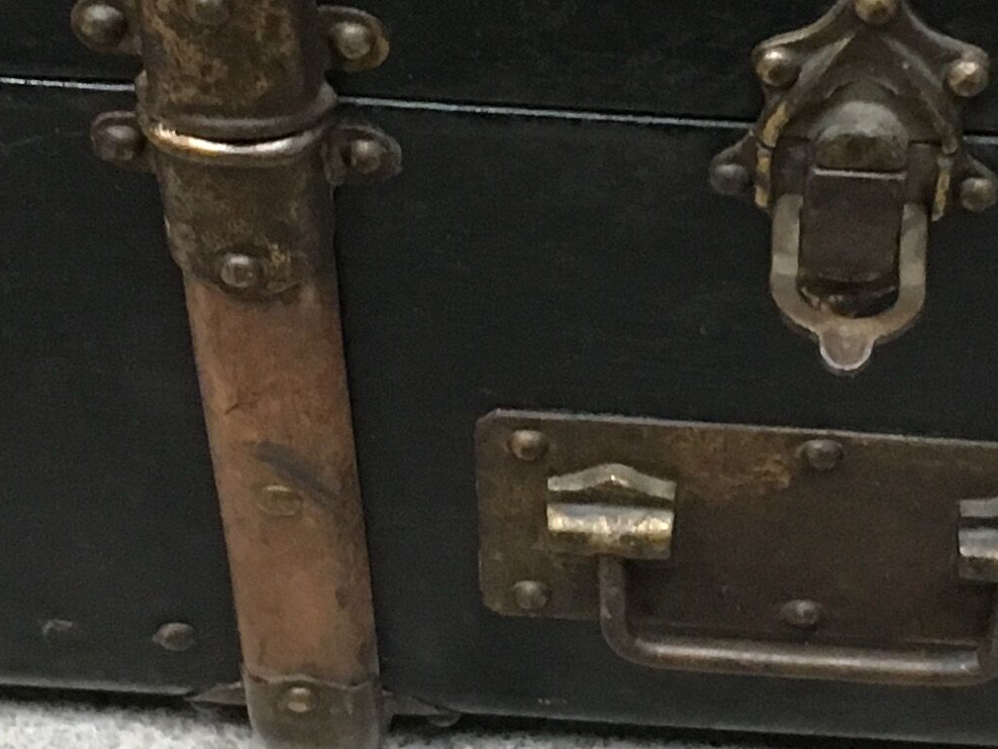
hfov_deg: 16.9
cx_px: 669
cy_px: 166
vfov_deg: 12.7
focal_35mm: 116
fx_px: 3344
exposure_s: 1/33
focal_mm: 4.15
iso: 250
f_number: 2.2
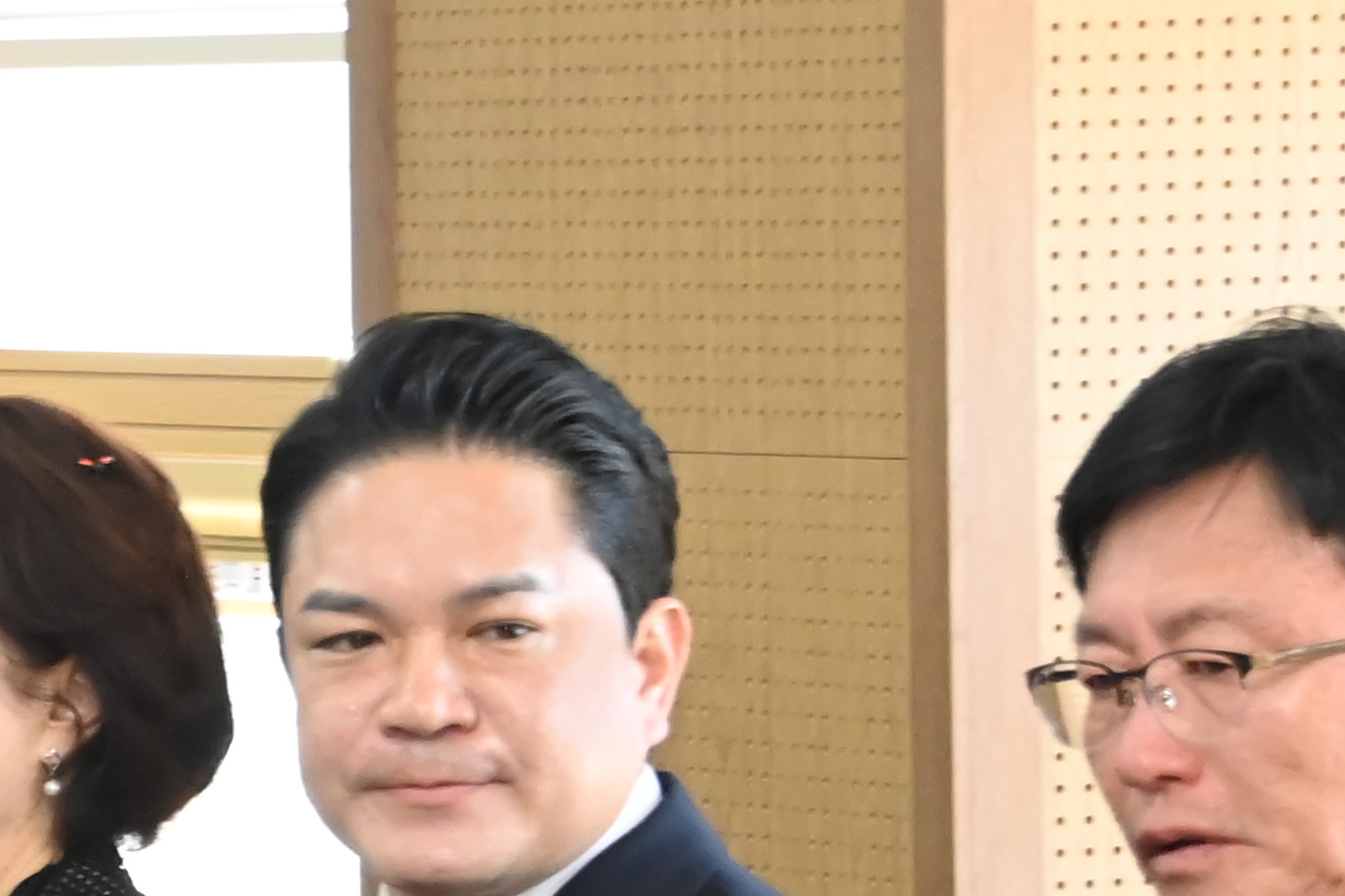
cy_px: 1241
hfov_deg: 6.4
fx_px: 11917
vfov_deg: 4.3
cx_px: -403
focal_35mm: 319
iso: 5000
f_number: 6.3
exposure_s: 1/250
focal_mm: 82
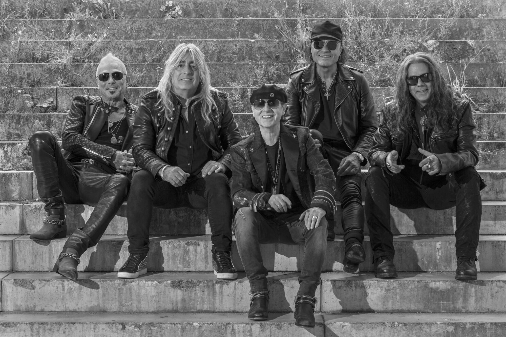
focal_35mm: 86
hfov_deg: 23.6
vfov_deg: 15.9
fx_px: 1209
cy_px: 168
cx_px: 253
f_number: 6.3
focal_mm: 86
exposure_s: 1/30
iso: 100
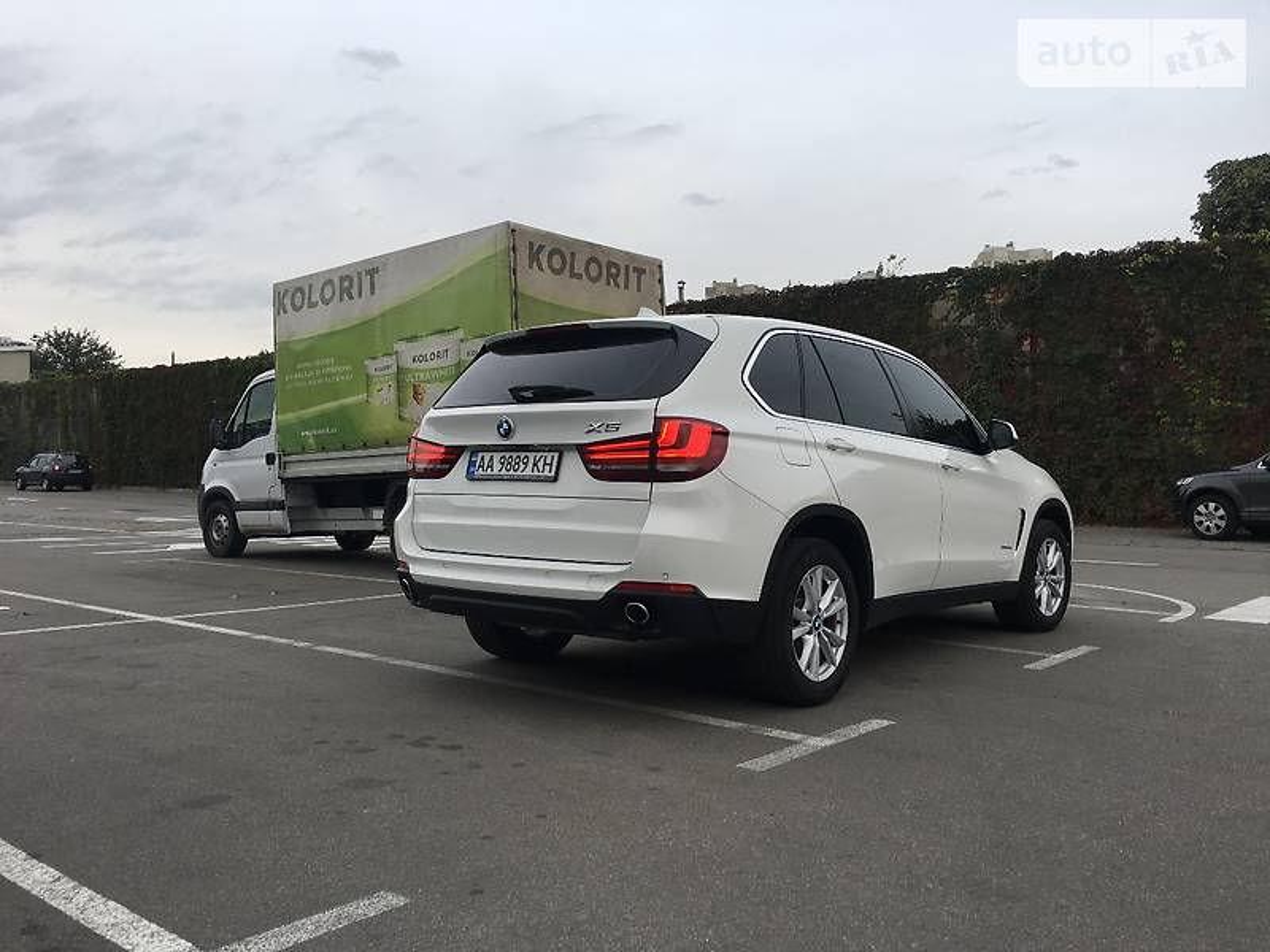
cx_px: 635
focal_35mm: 29
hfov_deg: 61.7
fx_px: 1064
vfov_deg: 48.2
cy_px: 476
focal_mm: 4.2
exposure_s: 1/371
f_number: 2.2
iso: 25
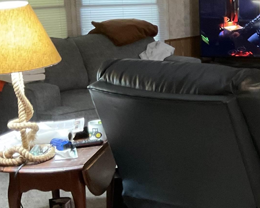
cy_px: 97
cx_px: 343
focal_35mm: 81
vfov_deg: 18.9
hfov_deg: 21.2
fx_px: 623
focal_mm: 3
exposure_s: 1/30
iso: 400
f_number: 1.8
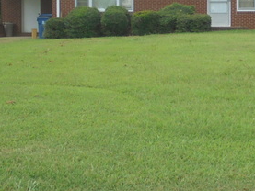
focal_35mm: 95
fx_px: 700
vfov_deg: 15.5
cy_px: 55
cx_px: 162
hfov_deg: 20.6
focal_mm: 6.1
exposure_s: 1/200
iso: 100
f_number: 4
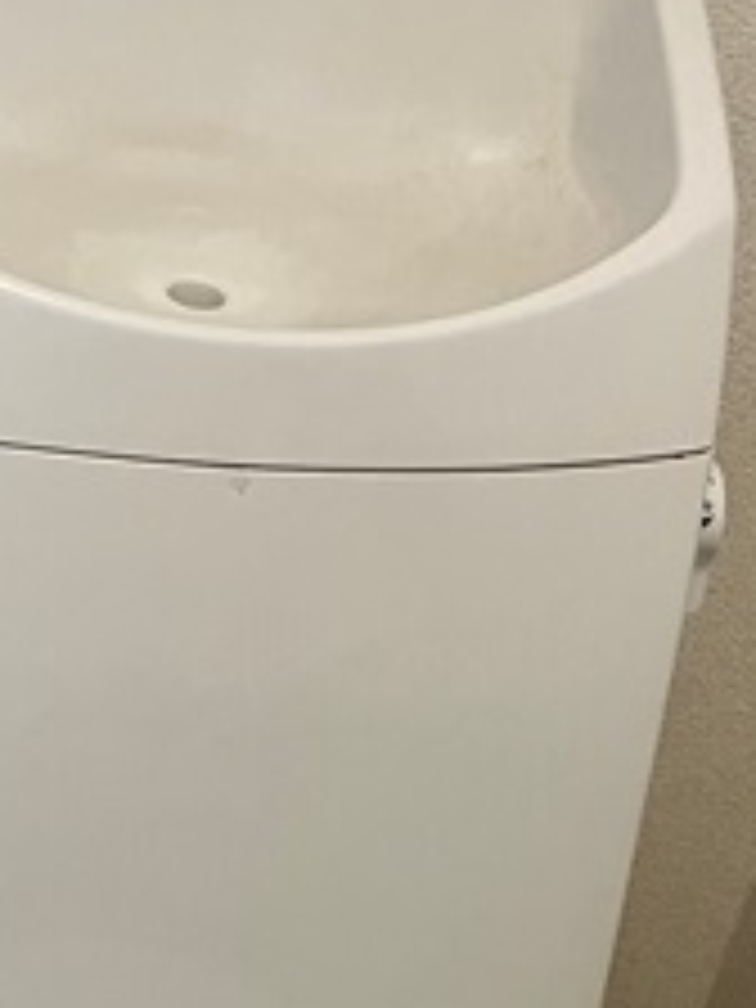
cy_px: 1089
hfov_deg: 15.5
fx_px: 2766
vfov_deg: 19.8
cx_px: 292
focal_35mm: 95
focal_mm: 3.99
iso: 125
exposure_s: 1/50
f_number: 1.8
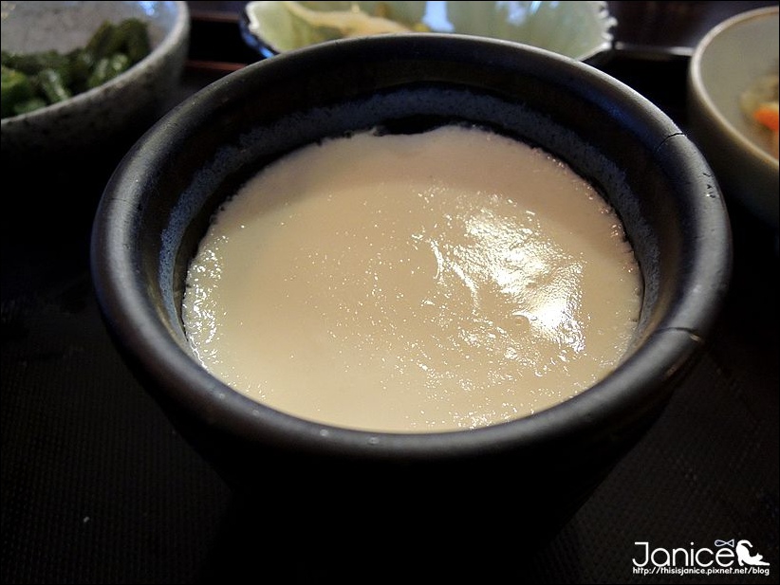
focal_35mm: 24
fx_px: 541
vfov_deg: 56.8
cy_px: 292
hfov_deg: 71.6
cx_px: 390
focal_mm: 4.3
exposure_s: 1/25
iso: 400
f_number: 2.8
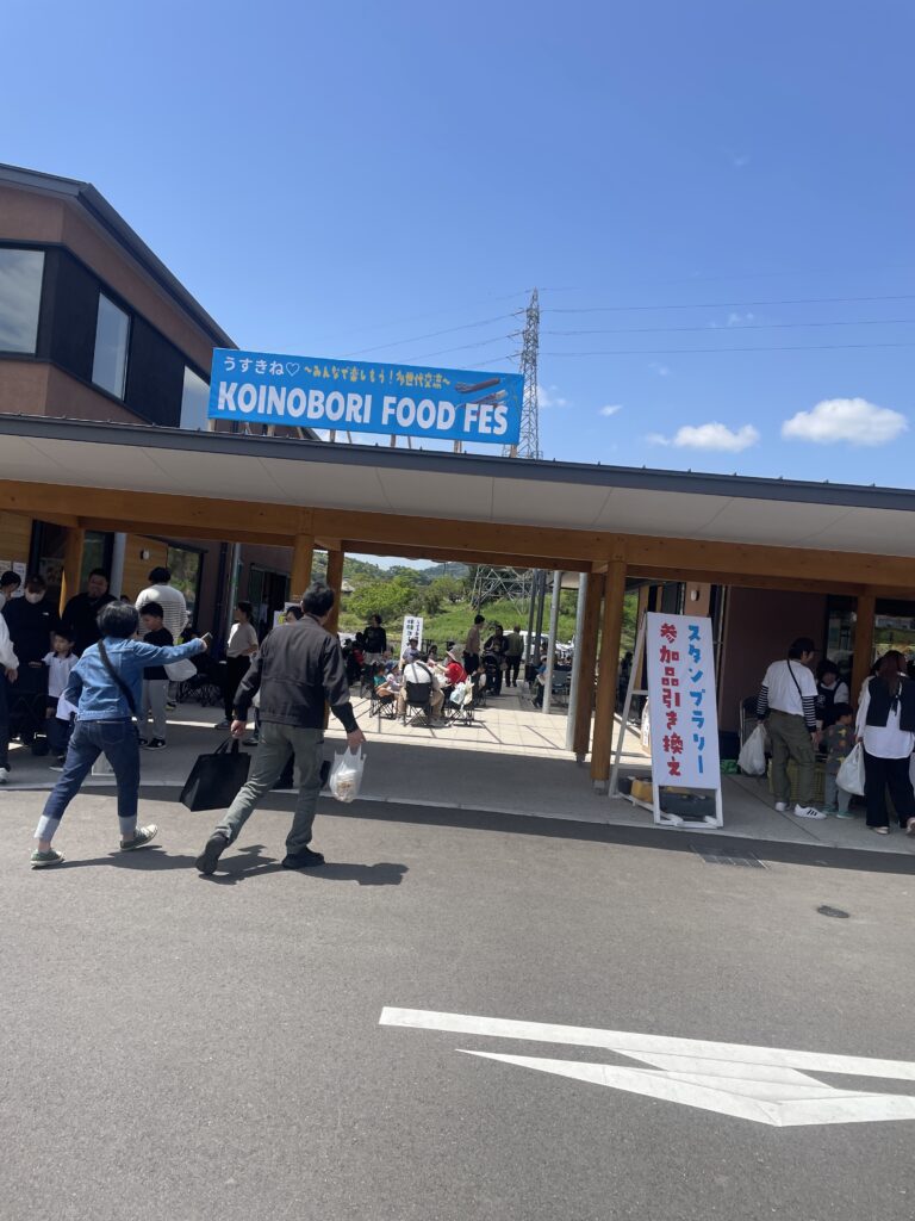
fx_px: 916
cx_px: 458
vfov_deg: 67.3
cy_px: 610
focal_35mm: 26
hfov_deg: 53.1
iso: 32
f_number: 1.6
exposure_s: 1/2959
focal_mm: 4.2
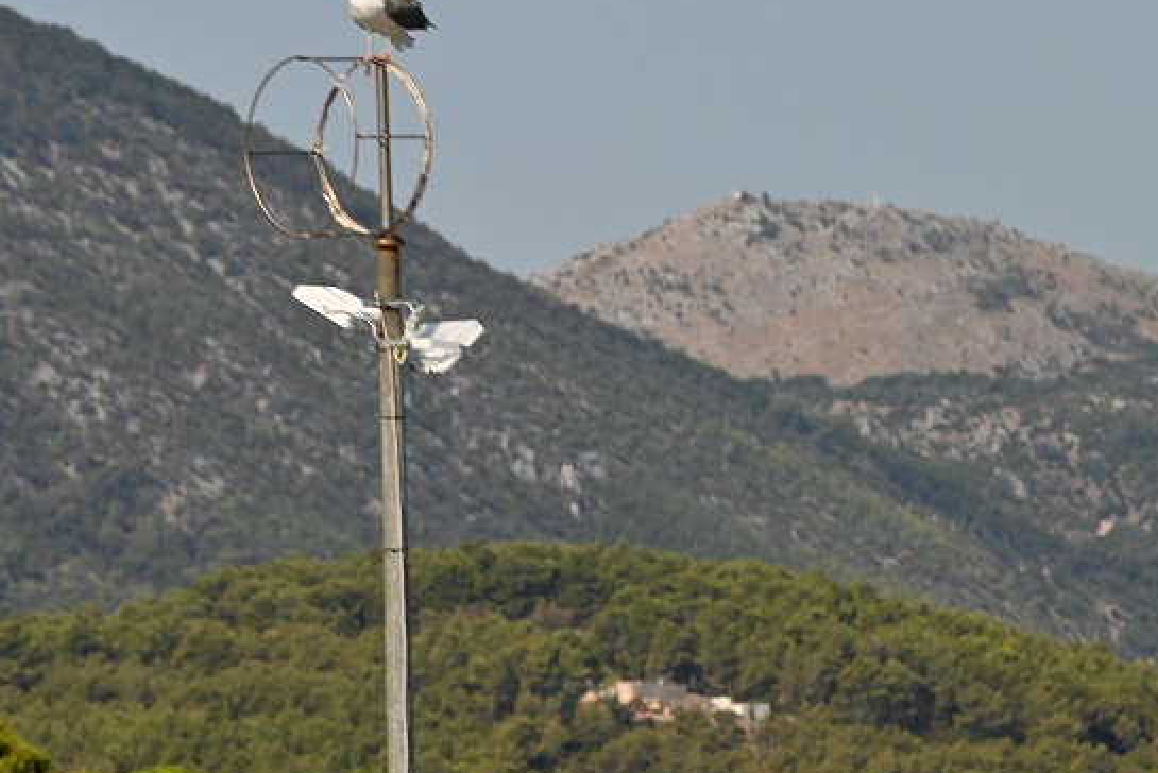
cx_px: 195
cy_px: 169
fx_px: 17700
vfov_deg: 2.5
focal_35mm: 550
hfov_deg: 3.7
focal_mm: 300
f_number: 16
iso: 250
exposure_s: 1/320
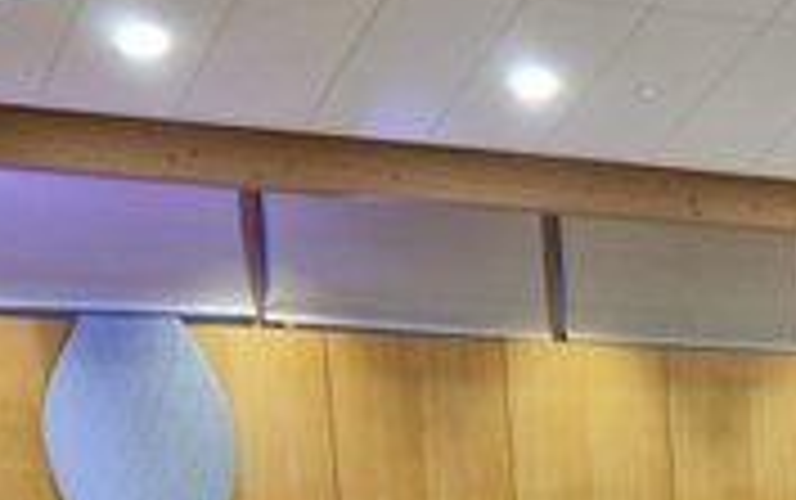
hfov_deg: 16.9
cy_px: 883
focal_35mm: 110
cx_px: 1241
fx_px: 2389
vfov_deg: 11.2
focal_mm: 5.4
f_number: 1.8
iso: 160
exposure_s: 1/61
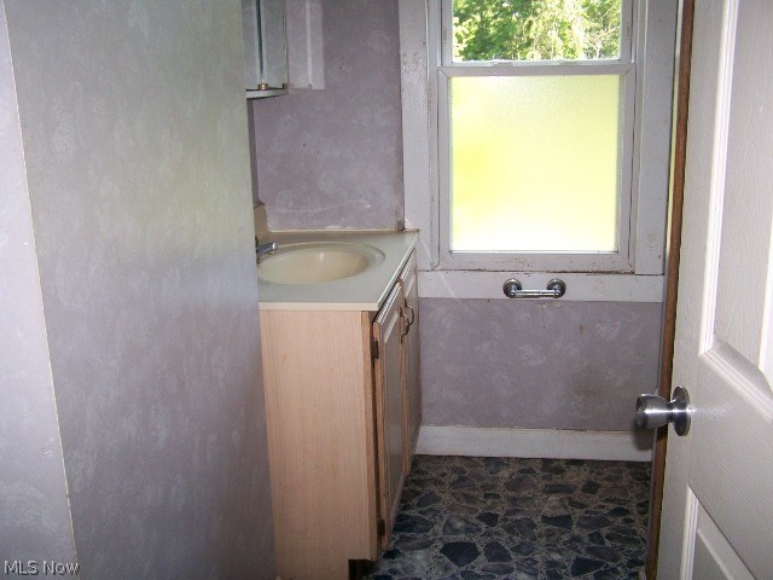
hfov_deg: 49.0
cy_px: 290
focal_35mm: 38
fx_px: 849
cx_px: 386
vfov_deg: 37.7
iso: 80
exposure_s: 1/60
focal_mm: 6.3
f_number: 2.8
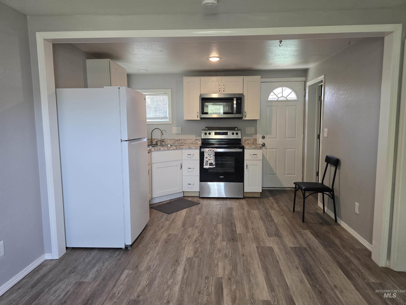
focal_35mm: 23
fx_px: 270
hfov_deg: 73.9
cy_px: 152
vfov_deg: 58.9
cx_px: 203
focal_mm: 6.3
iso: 320
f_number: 1.7
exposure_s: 1/120
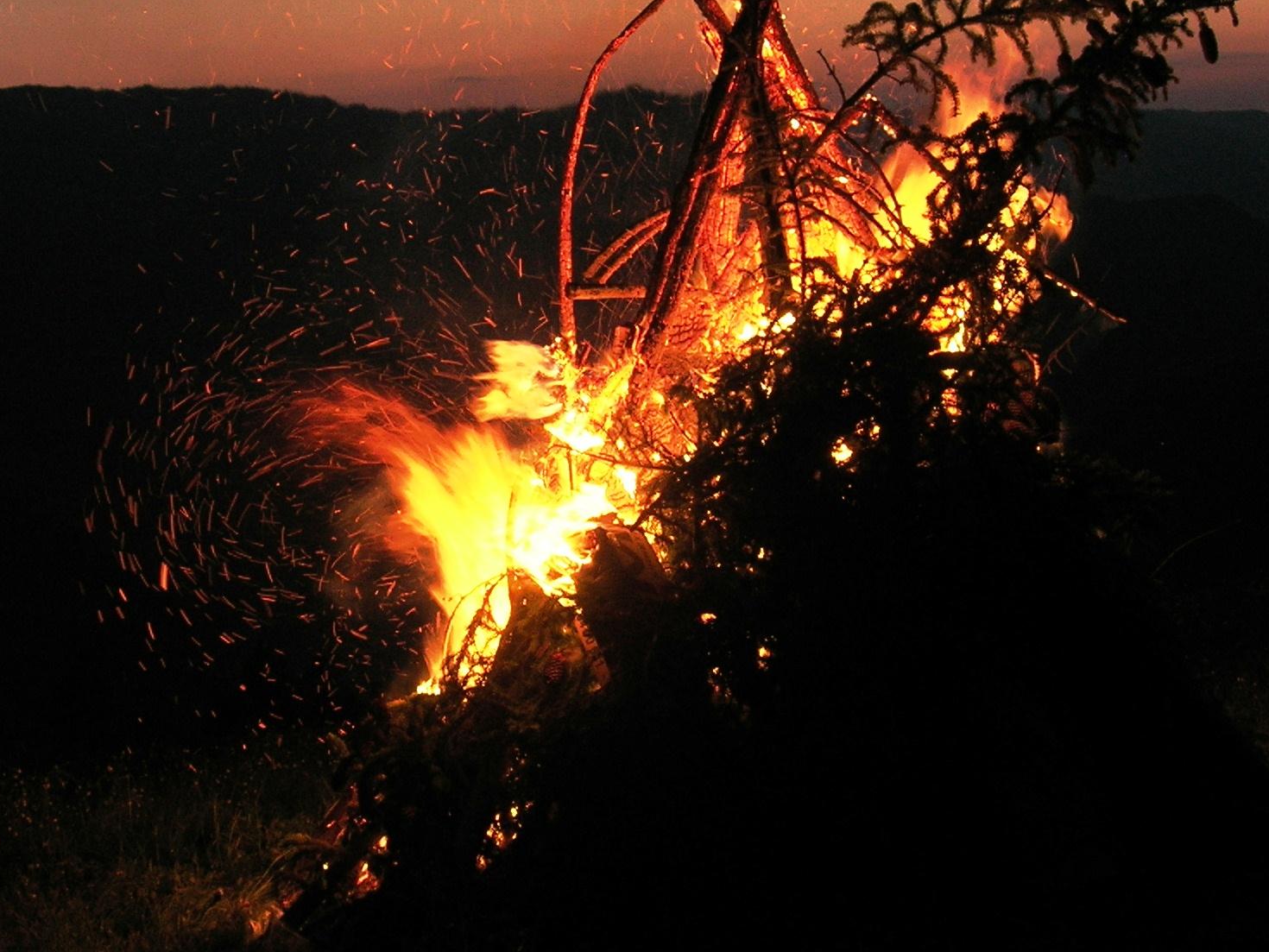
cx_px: 442
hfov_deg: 28.8
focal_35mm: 67
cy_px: 355
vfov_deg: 21.9
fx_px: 2457
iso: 74
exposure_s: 1/30.3
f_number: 2.8
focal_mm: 7.8
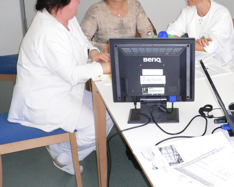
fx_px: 457
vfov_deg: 23.0
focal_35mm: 66
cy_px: 58
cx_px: 211
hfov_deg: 27.7
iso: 300
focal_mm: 5.8
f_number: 2.8
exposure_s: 1/60
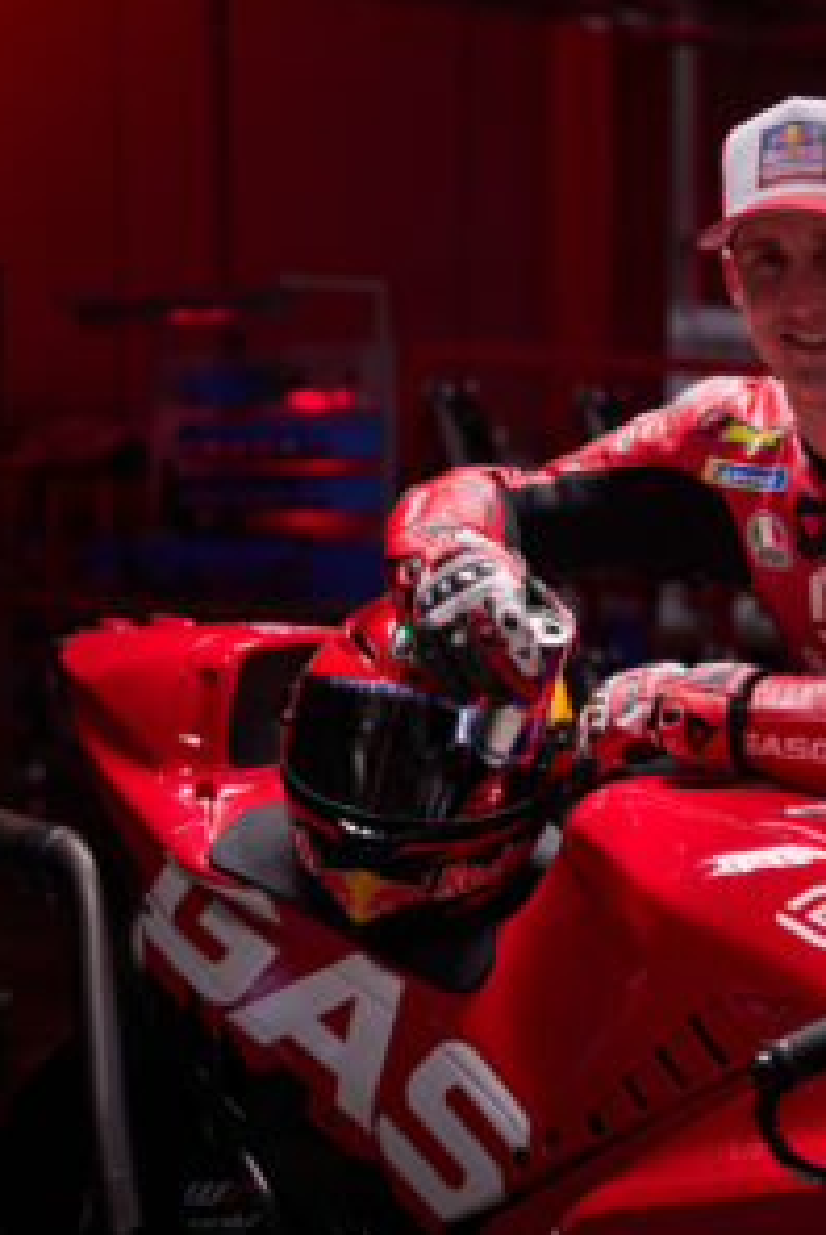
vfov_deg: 23.9
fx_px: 2918
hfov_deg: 15.9
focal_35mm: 85
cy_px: 618
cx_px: 784
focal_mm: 56
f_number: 2.8
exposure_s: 1/250
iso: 1000
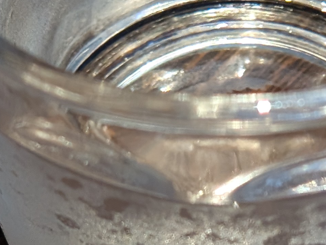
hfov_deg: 9.5
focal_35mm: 209
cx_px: 212
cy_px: 171
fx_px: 1971
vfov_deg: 7.1
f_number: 1.68
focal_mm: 6.9
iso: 87
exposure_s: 1/40
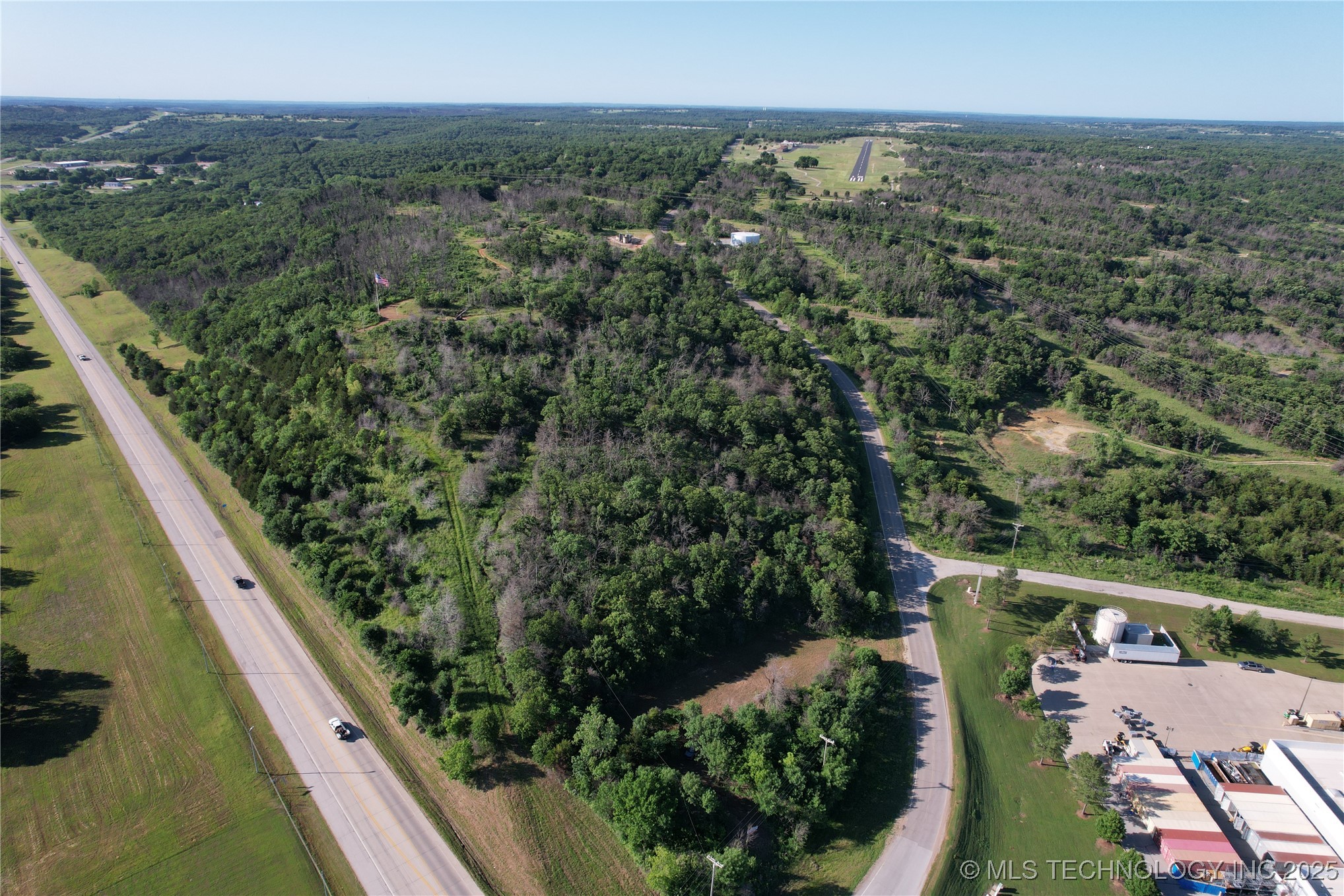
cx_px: 672
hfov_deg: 78.6
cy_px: 448
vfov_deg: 57.2
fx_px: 821
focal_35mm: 22
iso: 120
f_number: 2.8
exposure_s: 1/1500
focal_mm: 8.38
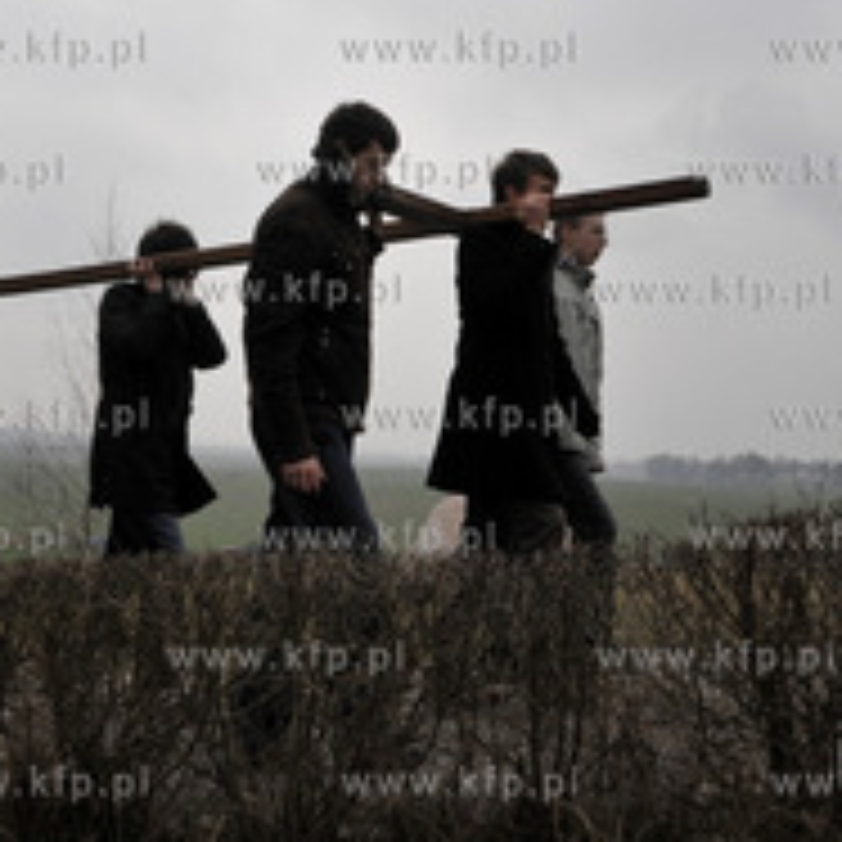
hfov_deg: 34.5
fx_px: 1348
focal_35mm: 49
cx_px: 315
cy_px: 41
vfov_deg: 32.4
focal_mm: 18
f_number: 5.6
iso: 400
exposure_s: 1/2500
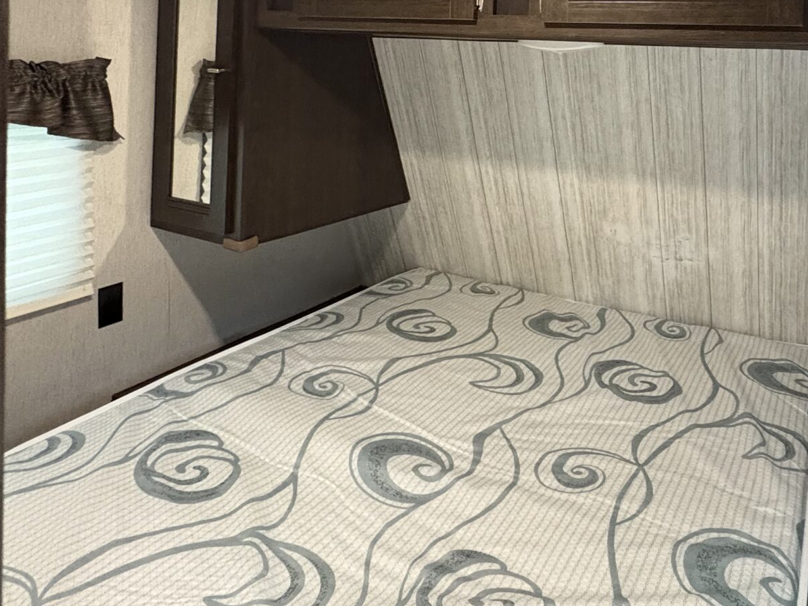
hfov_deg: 58.6
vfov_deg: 43.2
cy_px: 74
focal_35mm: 30
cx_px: 538
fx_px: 700
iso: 800
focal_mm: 2.2
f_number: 2.2
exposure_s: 1/60
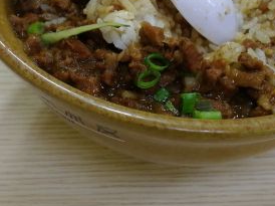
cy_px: 40
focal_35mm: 69
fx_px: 548
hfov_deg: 28.2
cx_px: 143
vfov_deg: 21.0
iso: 250
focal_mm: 3.95
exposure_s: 1/33.3
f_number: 2.2
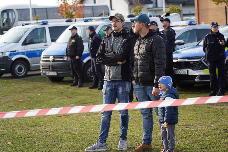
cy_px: 76
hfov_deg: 19.5
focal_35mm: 105
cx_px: 114
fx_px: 665
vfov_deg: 13.0
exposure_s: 1/200
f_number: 4
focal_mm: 105
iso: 100
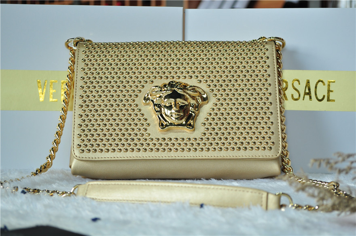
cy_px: 118
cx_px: 178
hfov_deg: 27.0
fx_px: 741
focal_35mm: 75
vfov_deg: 18.1
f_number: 5.6
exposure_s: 1/40
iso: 200
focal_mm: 50
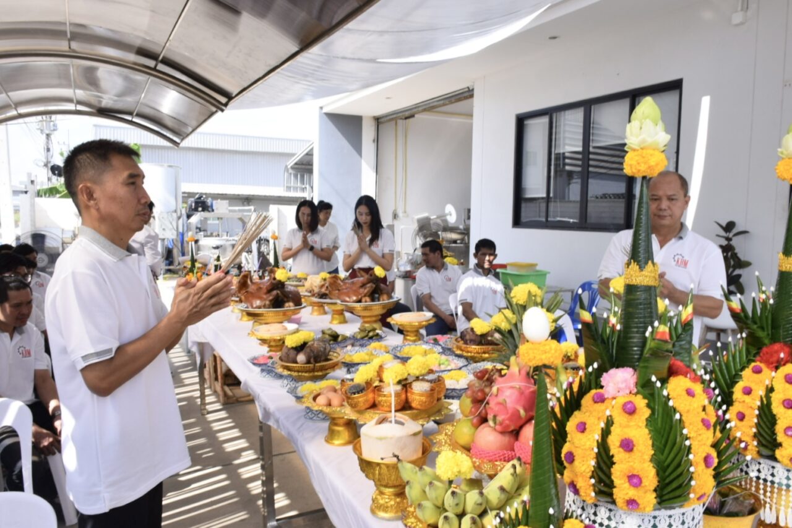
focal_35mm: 27
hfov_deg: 67.4
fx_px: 594
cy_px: 264
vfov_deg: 47.9
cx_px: 396
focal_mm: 18
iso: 250
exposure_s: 1/100
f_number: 14
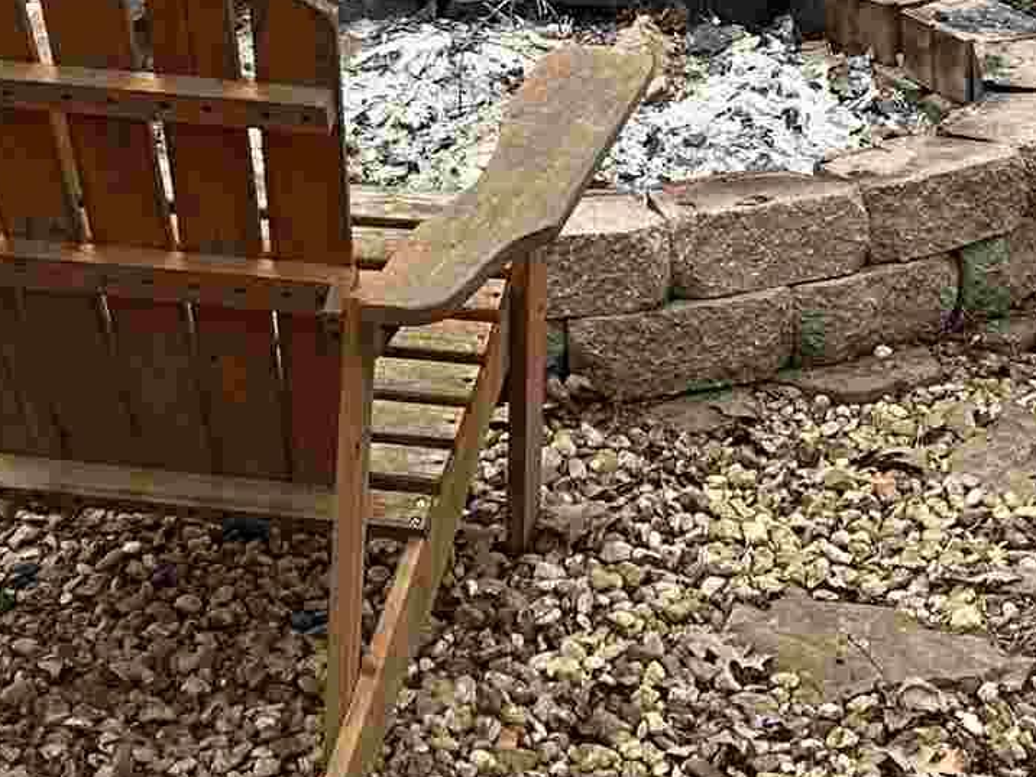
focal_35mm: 103
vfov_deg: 13.0
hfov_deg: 19.0
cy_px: -640
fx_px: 3083
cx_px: 755
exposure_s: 1/275
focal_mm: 6.86
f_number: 1.78
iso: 80
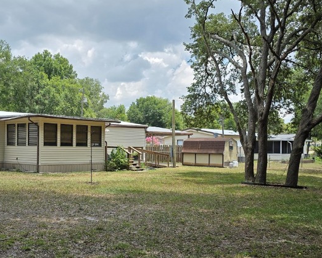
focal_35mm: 44
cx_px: 96
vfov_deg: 34.1
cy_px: 152
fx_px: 419
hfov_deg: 41.2
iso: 12
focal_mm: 6.3
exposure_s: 1/545
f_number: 1.7
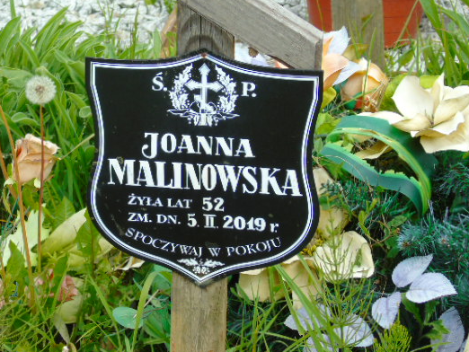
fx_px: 2359
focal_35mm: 174
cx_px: 198
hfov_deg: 11.4
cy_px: 192
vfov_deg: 8.5
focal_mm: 25
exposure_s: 1/250
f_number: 4.7
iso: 80
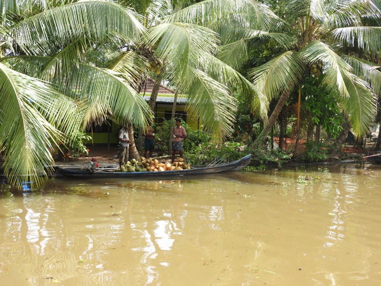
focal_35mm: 45
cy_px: 143
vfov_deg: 32.2
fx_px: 495
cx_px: 190
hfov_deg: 42.1
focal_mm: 8.1
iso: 100
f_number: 4
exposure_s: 1/200
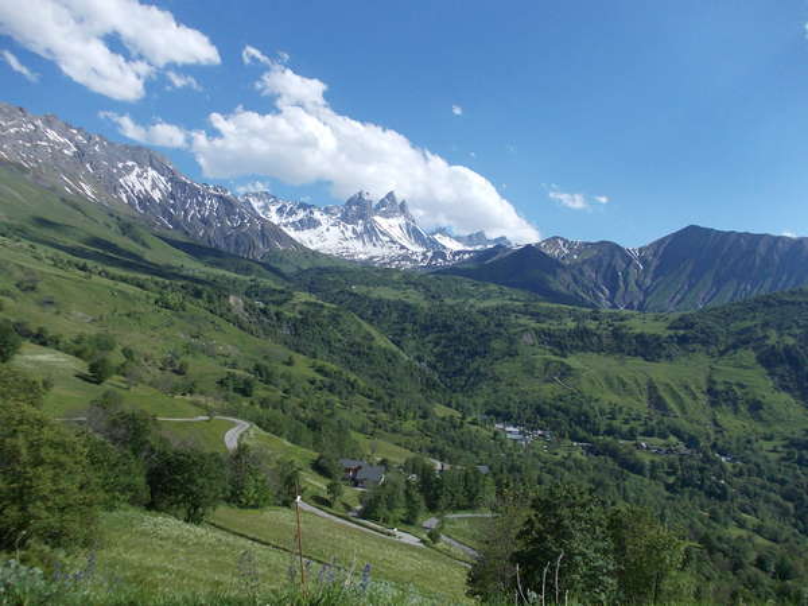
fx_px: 654
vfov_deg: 49.7
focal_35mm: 28
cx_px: 404
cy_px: 303
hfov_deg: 63.4
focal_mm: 4
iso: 80
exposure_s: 1/400
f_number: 5.4
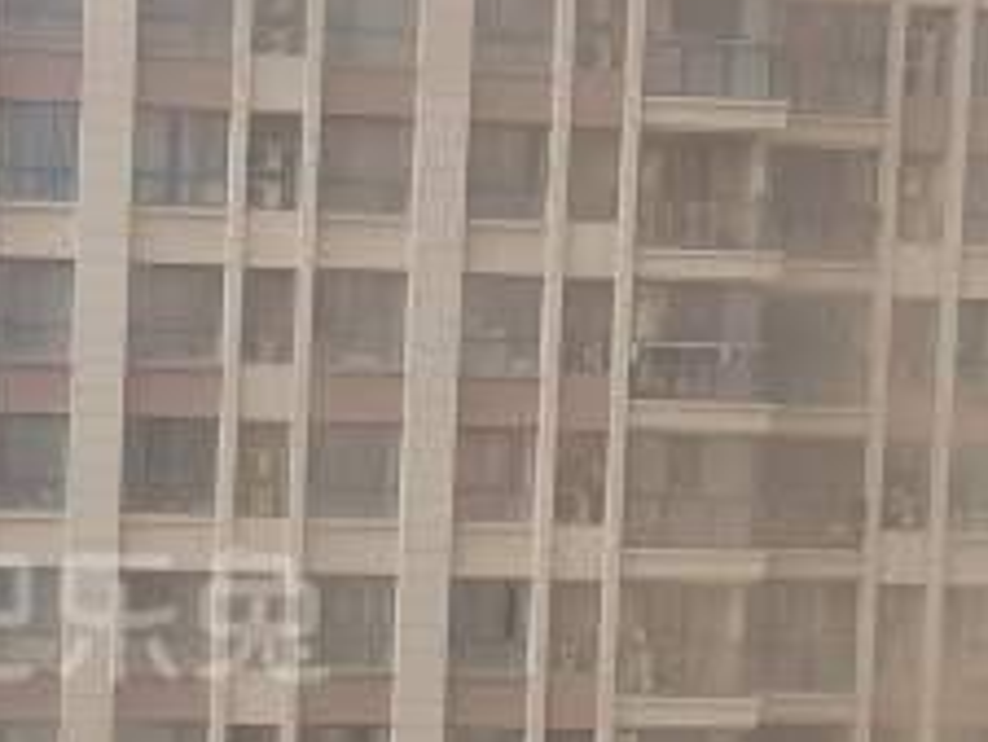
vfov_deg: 15.3
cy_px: 571
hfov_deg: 19.8
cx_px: -22
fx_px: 2741
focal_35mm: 96
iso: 50
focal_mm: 5.3
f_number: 1.8
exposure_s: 1/248
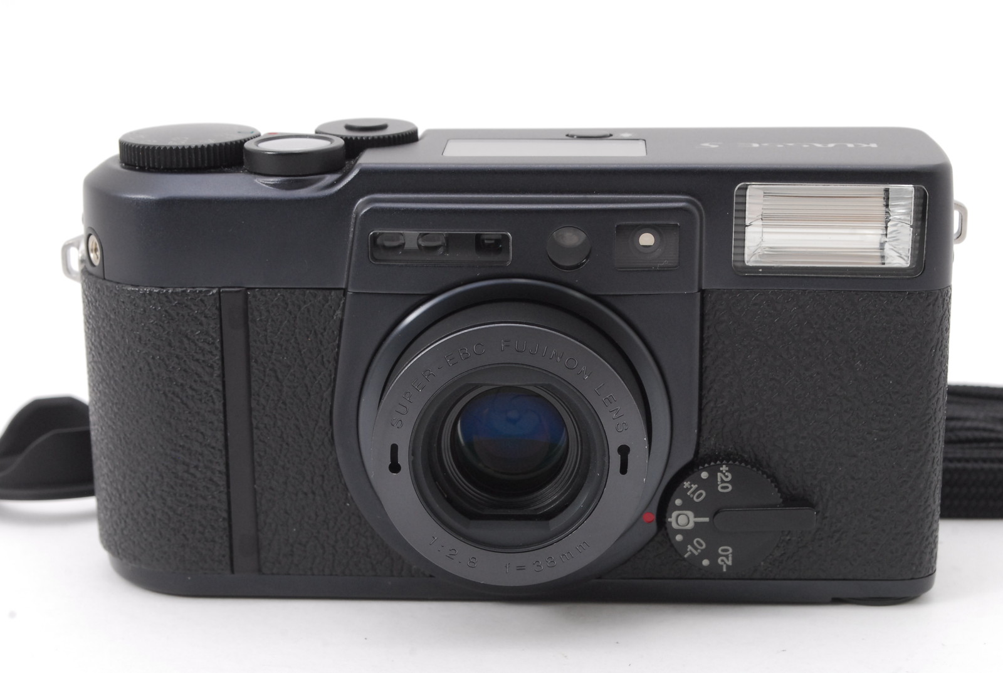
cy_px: 336
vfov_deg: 19.0
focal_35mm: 72
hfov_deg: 28.0
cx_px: 502
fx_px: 2010
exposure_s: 1/100
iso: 400
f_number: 18
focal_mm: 48
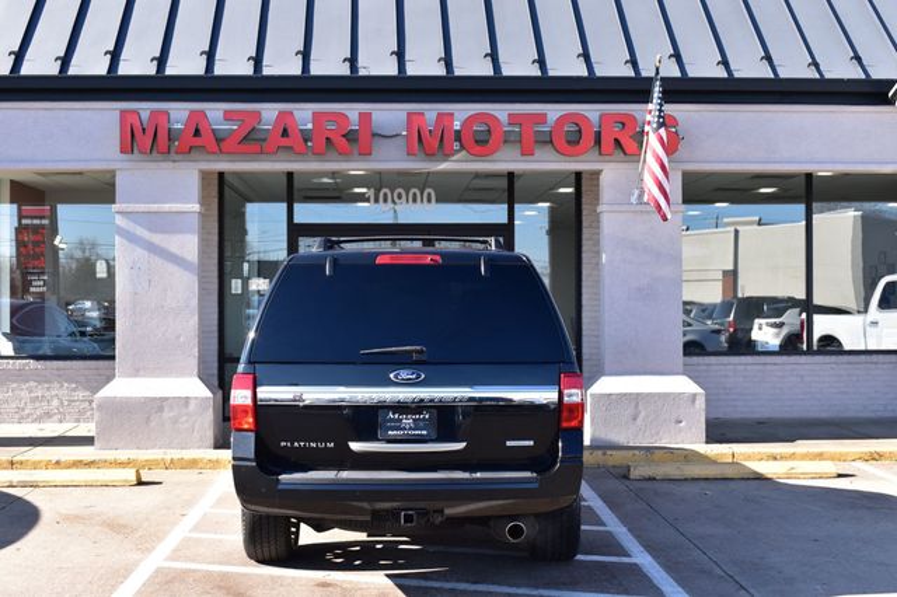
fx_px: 1195
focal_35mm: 48
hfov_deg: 41.1
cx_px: 448
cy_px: 298
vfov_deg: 28.0
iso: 400
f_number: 10
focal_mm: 32
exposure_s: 1/250
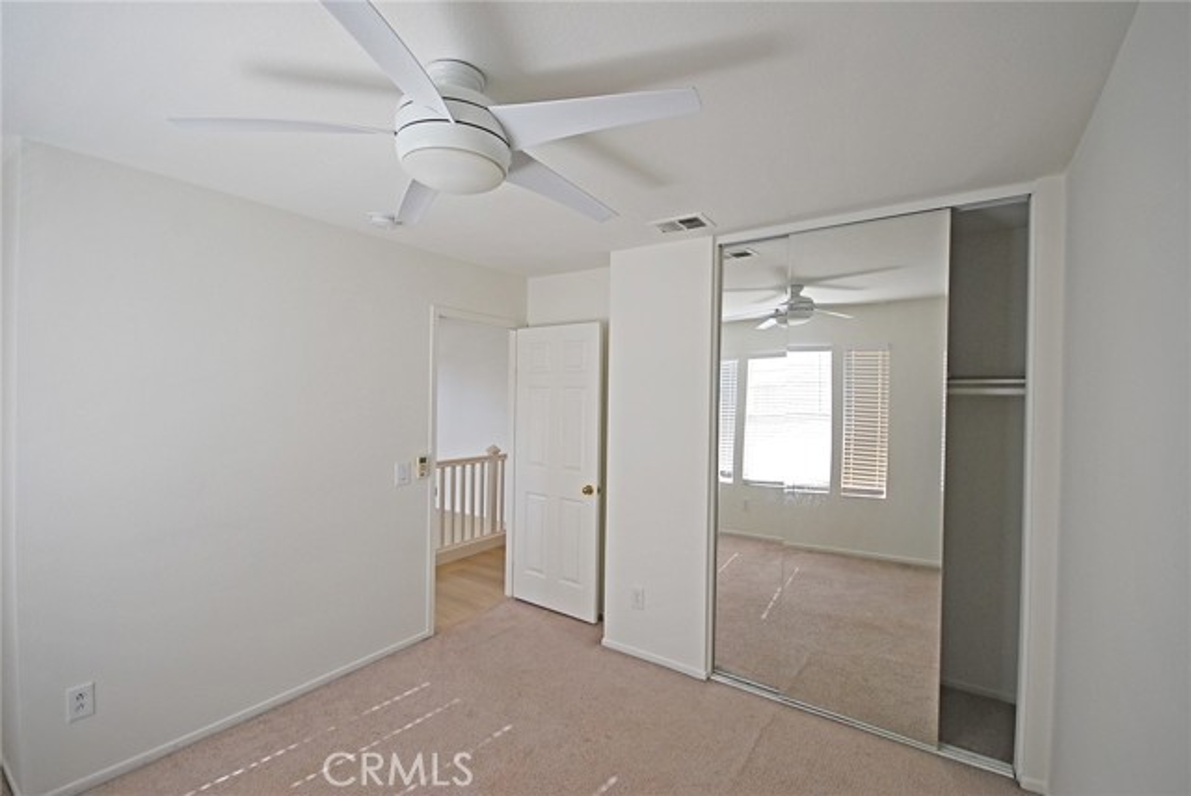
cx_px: 596
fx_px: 497
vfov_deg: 77.4
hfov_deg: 100.3
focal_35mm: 15
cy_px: 398
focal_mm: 10
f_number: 5
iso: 200
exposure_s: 1/100
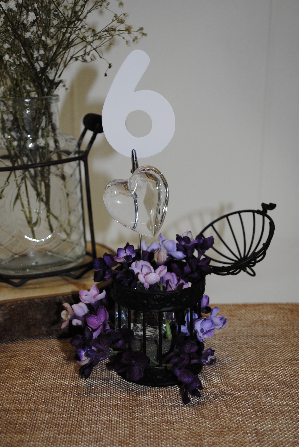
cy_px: 224
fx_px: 596
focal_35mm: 48
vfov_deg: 41.1
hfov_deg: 28.2
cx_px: 150
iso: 200
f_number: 4.8
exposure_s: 1/60
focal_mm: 32
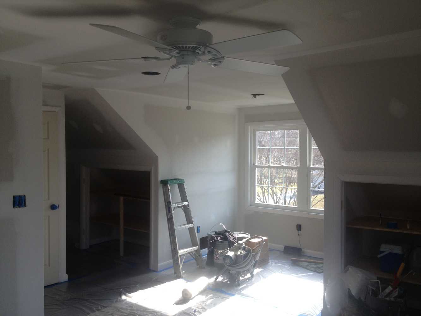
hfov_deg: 52.6
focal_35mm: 35
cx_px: 210
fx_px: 426
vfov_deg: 40.7
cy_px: 158
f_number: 2.4
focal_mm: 4.28
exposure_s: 1/133
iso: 50
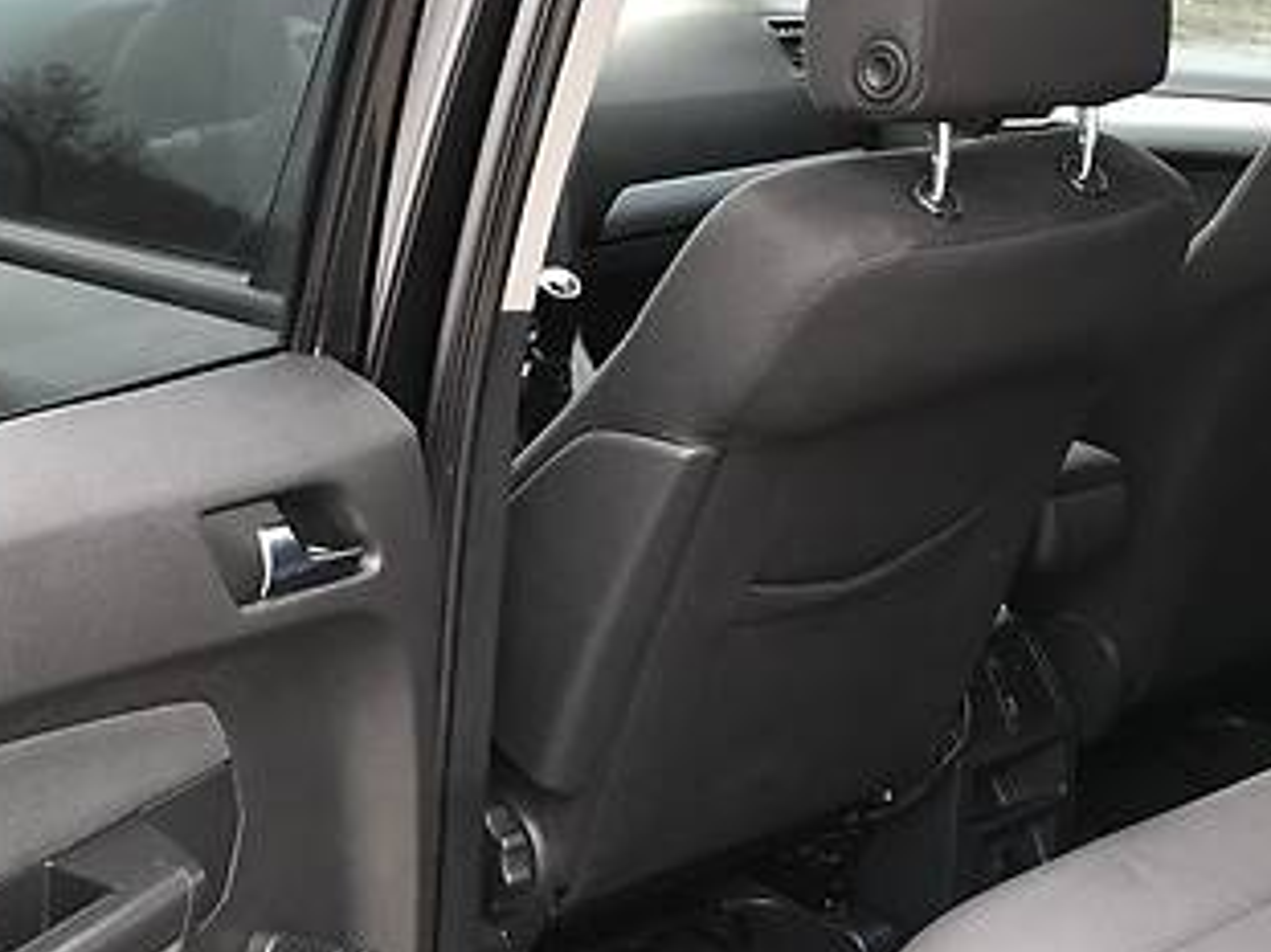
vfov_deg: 20.2
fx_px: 2643
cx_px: 597
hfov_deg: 27.0
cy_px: 784
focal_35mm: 72
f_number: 1.8
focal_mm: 4
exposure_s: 1/90
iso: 25
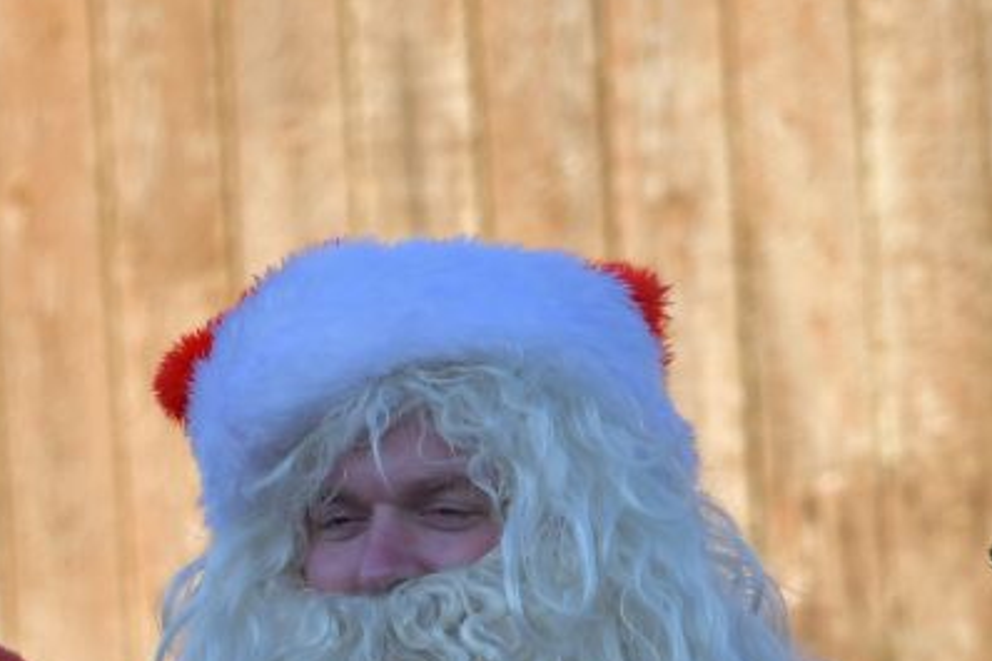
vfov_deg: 1.6
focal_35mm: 848
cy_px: 1145
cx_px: -439
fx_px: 23356
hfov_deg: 2.4
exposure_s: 1/1000
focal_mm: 150
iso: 125
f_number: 2.8
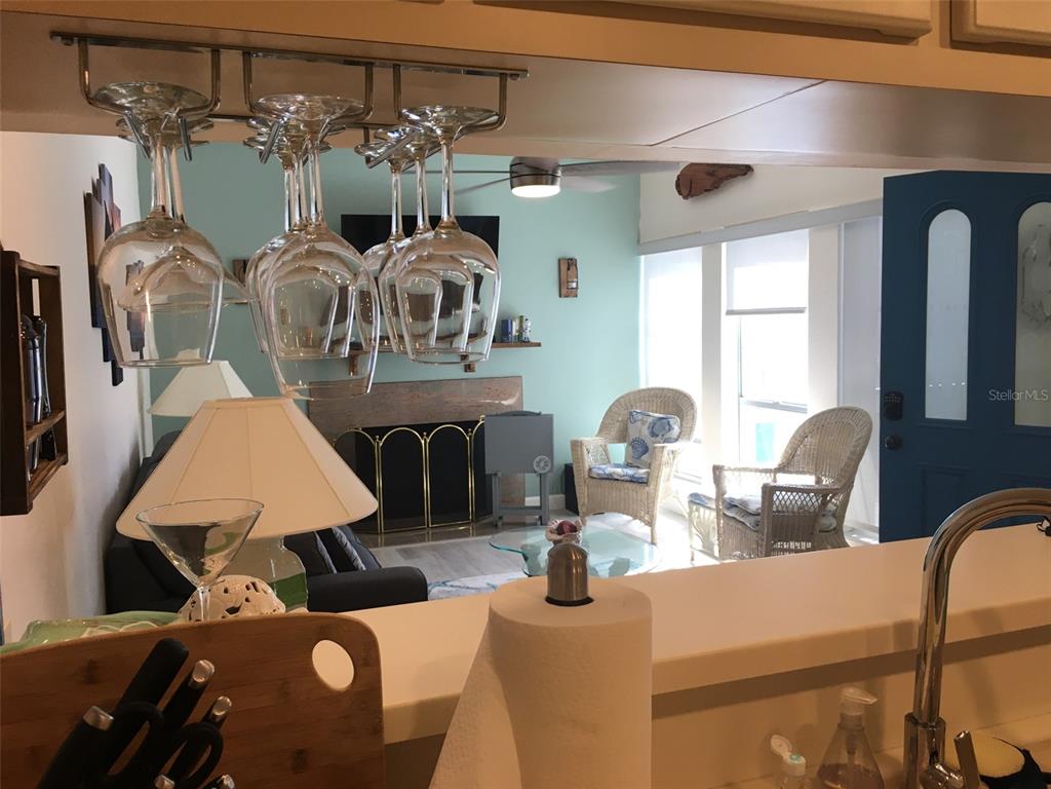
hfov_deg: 61.7
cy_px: 394
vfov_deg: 48.2
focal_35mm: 29
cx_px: 526
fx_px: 880
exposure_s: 1/40
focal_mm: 4.15
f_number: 2.2
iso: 25
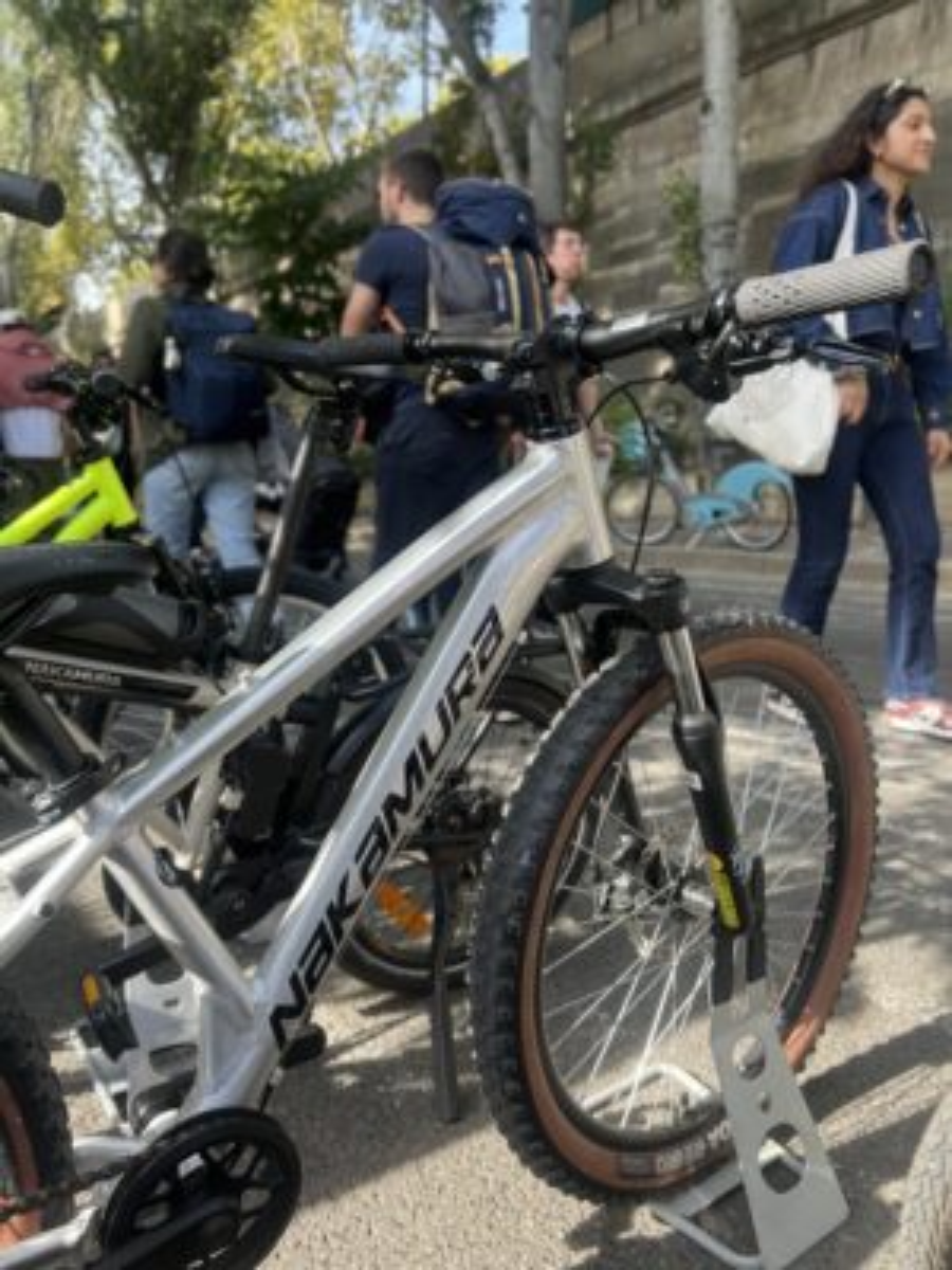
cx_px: 476
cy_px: 635
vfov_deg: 67.3
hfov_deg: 53.1
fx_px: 953
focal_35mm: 26
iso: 50
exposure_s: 1/468
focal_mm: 5.7
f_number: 1.5
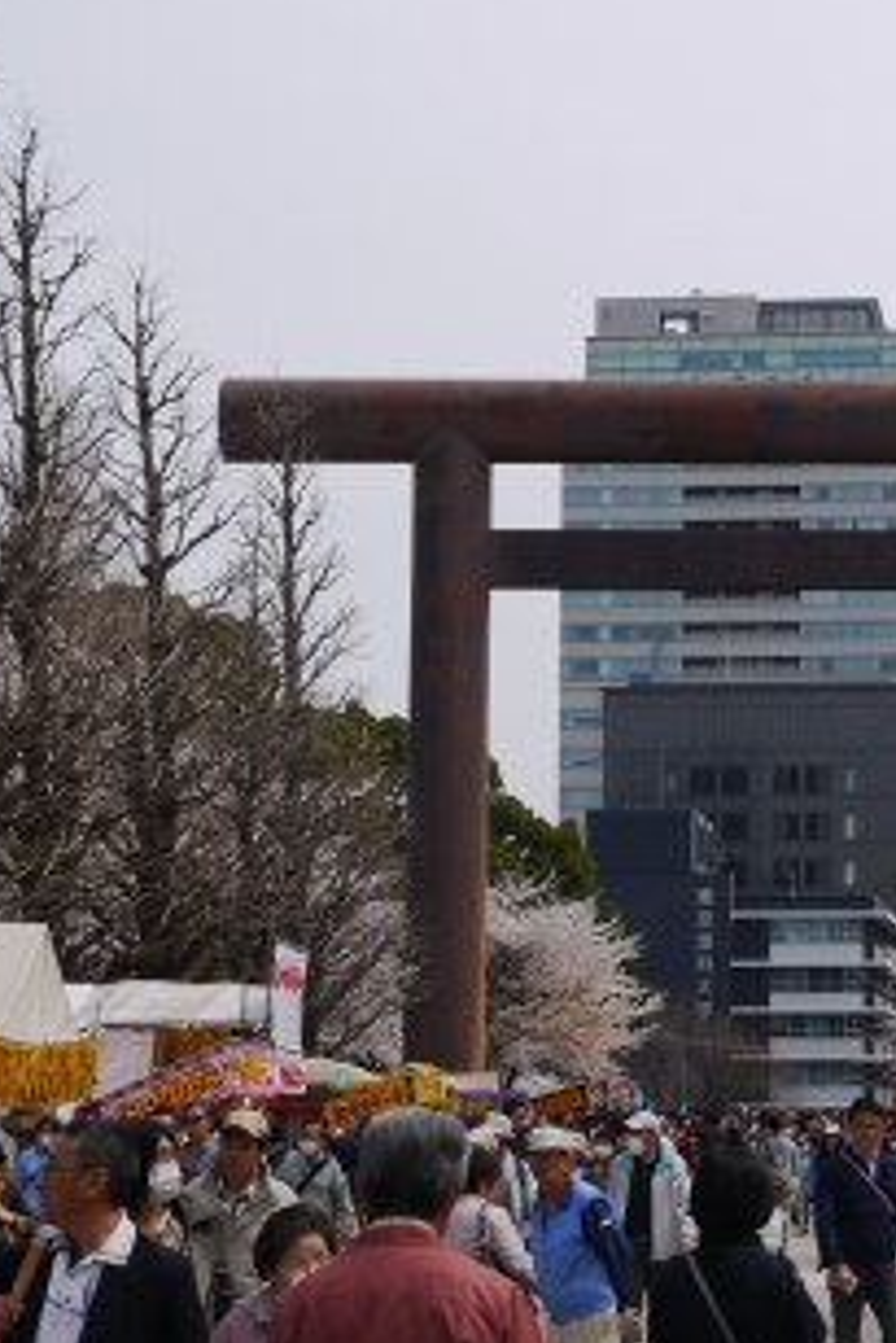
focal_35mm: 91
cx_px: 774
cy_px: 704
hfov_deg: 14.9
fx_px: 3393
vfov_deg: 22.4
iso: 160
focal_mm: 30
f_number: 10
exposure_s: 1/400
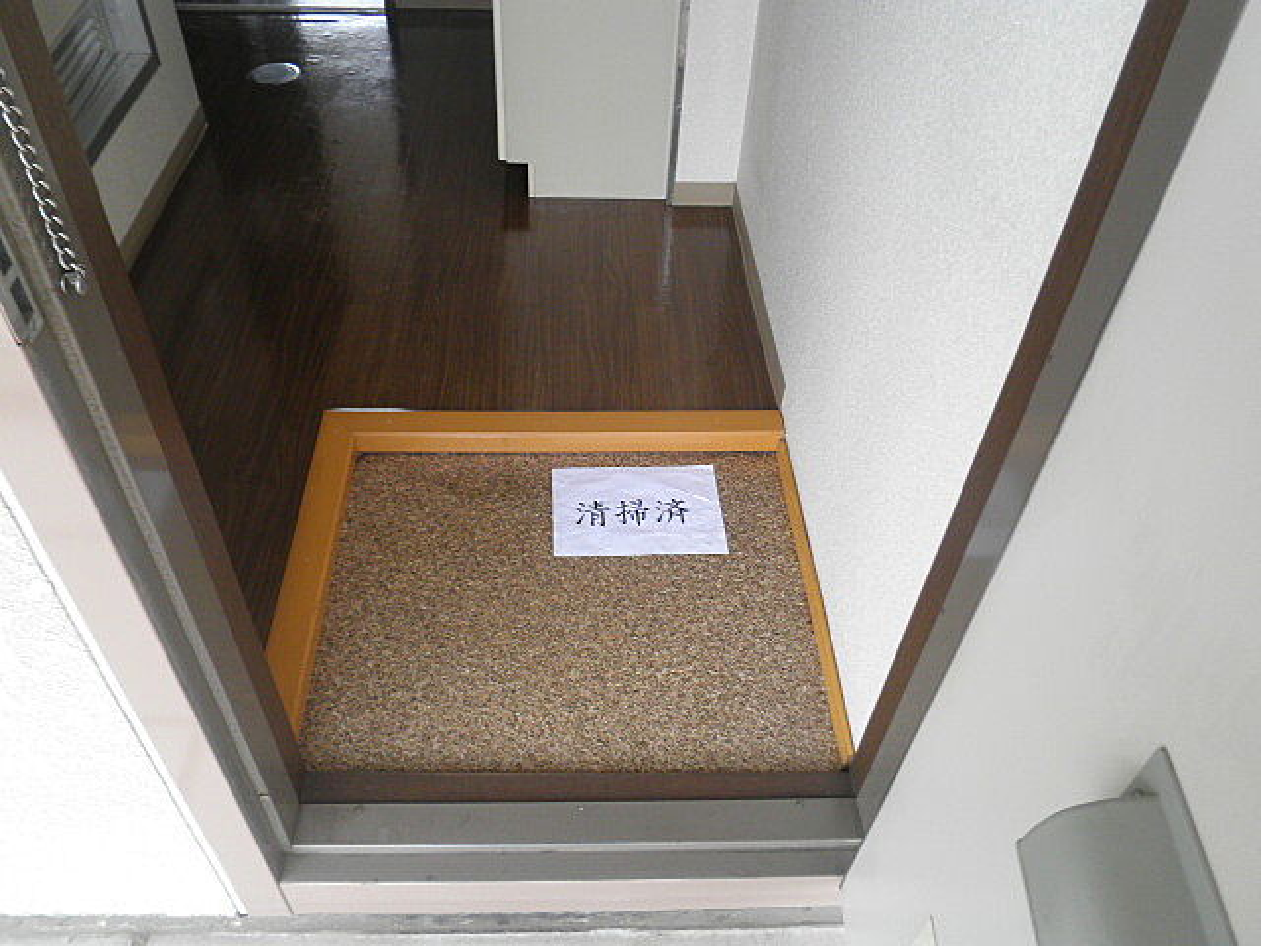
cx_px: 630
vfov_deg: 53.1
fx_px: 947
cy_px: 473
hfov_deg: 67.3
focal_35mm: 26
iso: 64
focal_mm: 4.7
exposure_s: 1/80
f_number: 2.8
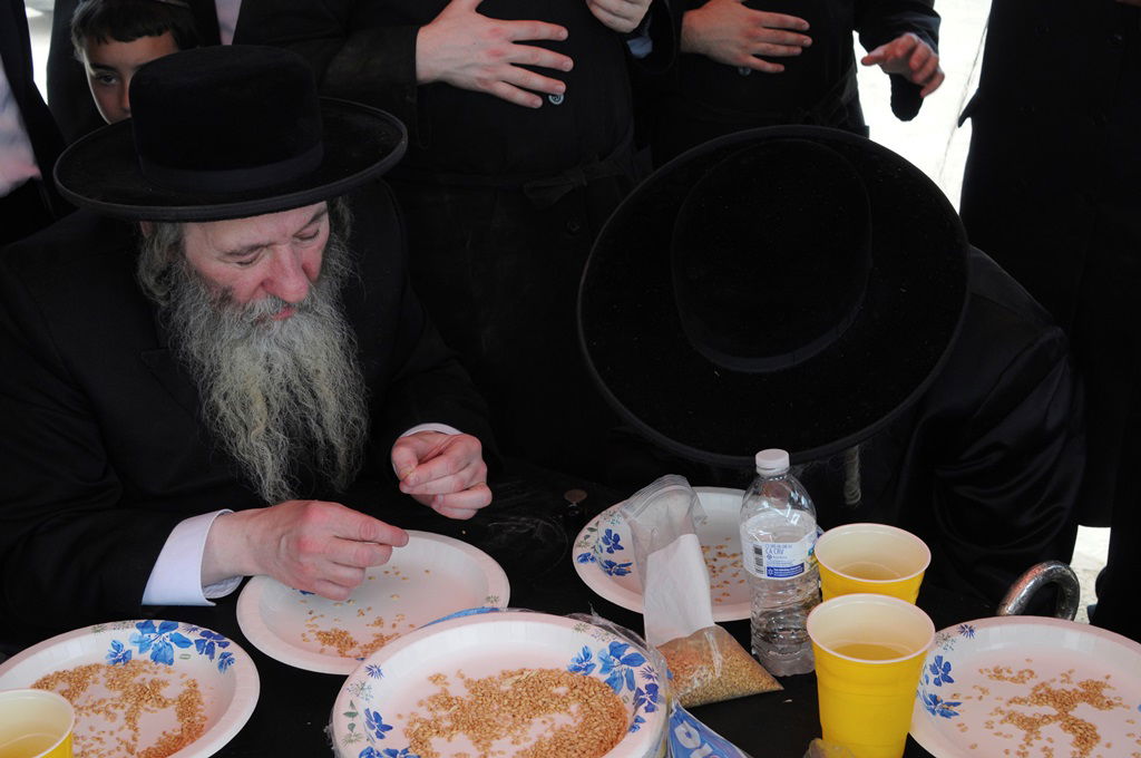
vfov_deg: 31.8
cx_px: 570
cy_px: 379
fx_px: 1329
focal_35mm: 42
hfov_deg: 46.5
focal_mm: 28
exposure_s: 1/160
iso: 640
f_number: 6.3
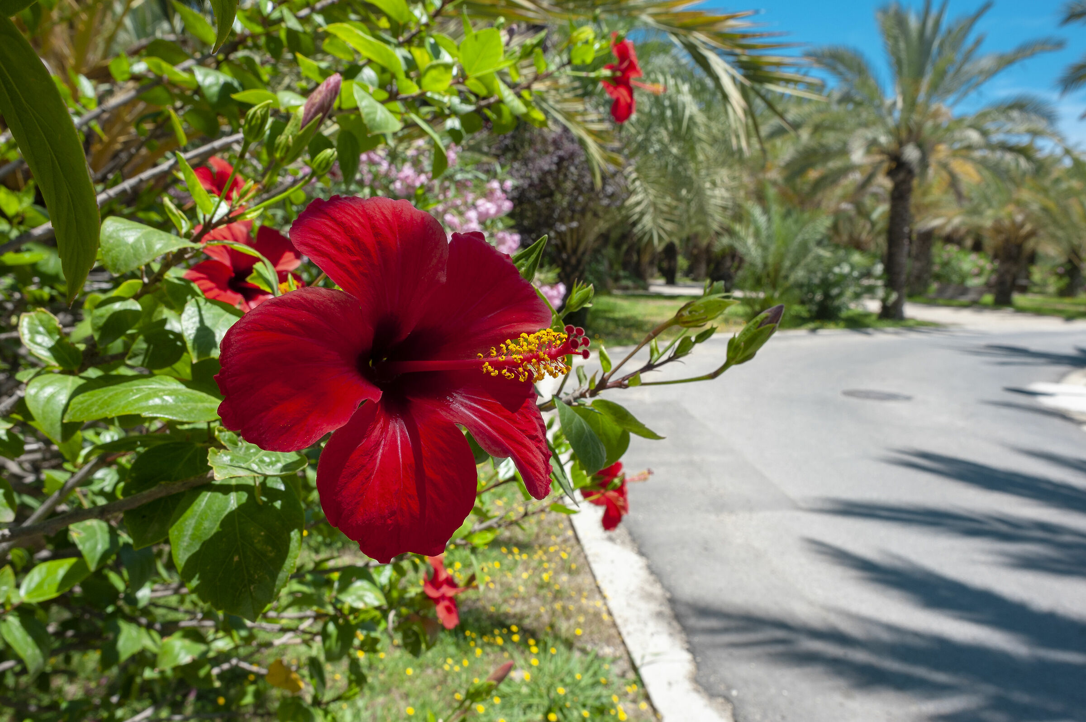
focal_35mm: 24
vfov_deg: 53.1
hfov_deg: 73.8
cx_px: 543
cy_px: 361
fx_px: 724
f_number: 14
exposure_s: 1/100
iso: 200
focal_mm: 24
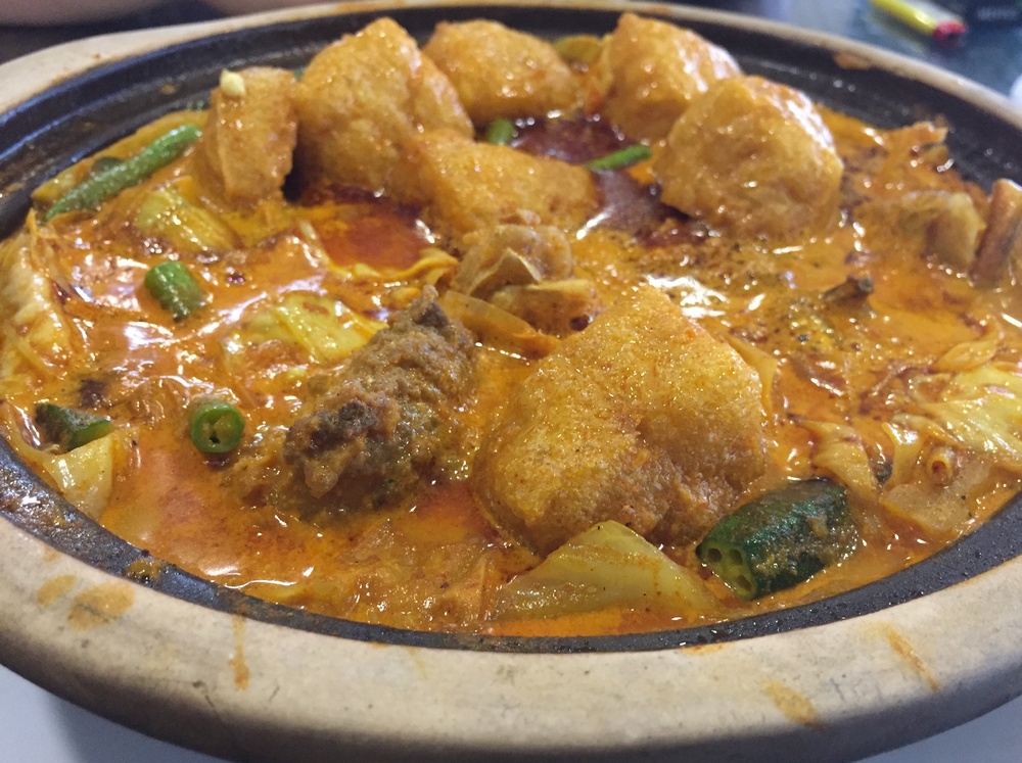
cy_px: 382
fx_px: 855
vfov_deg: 48.1
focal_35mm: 29
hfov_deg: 61.7
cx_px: 511
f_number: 2.2
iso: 250
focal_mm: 4.15
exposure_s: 1/20
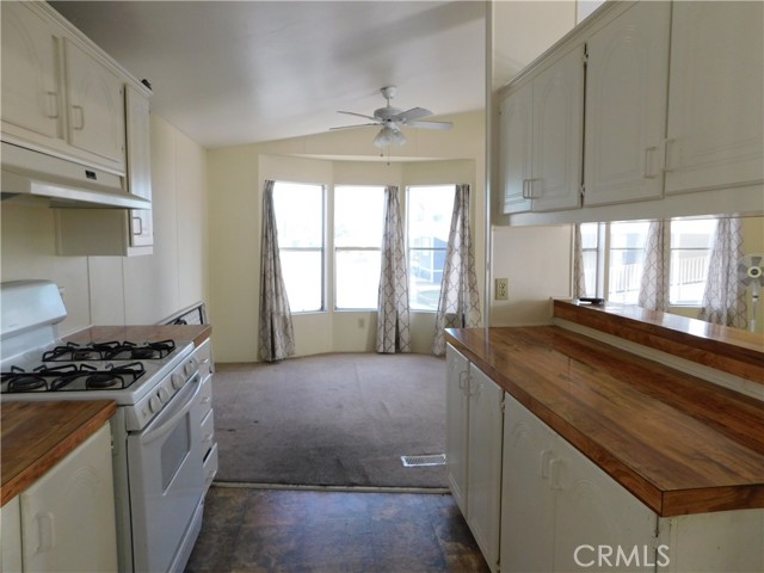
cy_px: 286
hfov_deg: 73.9
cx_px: 382
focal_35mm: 23
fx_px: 508
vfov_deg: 58.9
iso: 160
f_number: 3
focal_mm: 4
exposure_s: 1/30
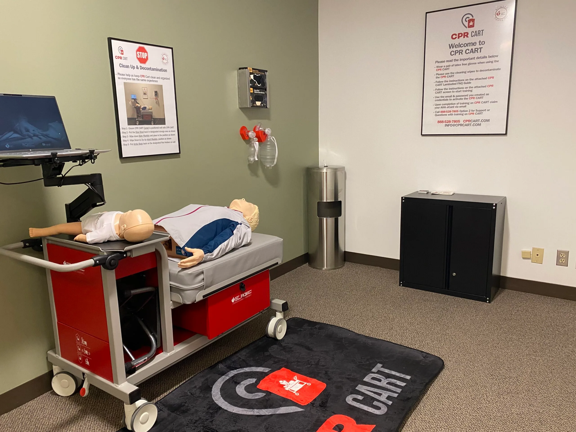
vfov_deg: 53.1
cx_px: 288
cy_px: 216
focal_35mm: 26
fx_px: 433
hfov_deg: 67.3
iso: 250
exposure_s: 1/60
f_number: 1.8
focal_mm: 4.25
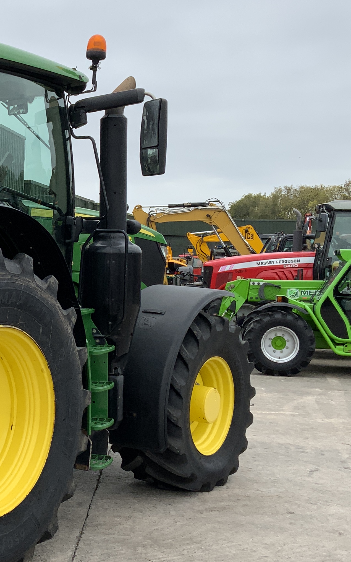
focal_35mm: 61
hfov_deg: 20.6
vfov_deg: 33.5
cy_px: 285
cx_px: 4
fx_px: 934
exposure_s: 1/719
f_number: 1.8
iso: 16
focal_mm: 3
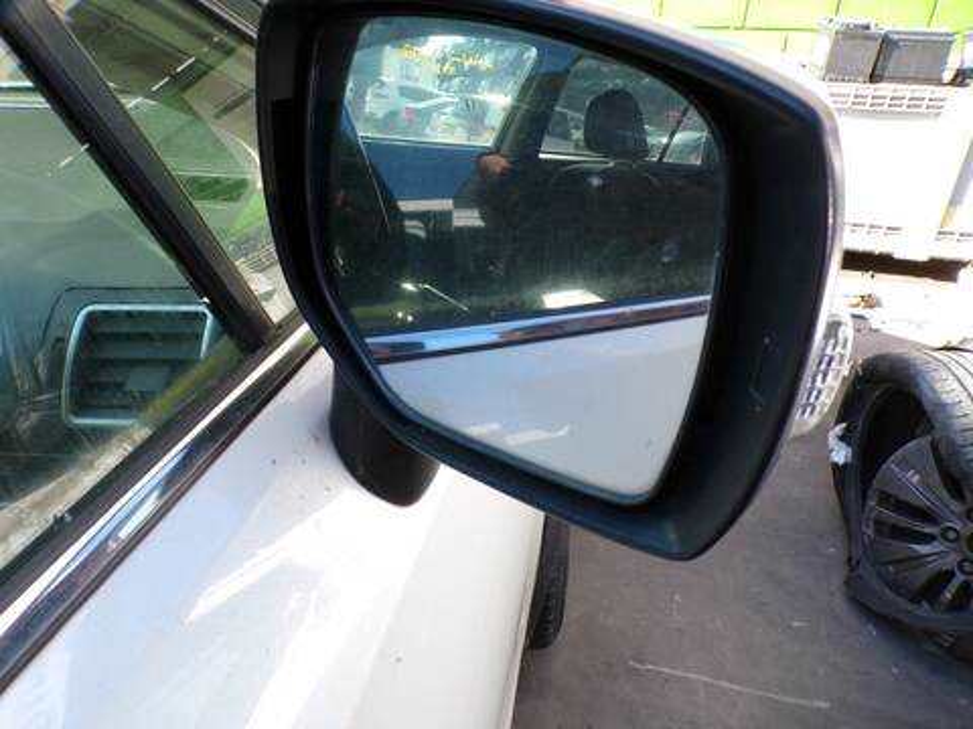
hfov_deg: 71.6
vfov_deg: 56.8
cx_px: 486
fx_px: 675
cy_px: 364
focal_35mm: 24
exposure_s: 1/80
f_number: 4.4
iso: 100
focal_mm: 4.3
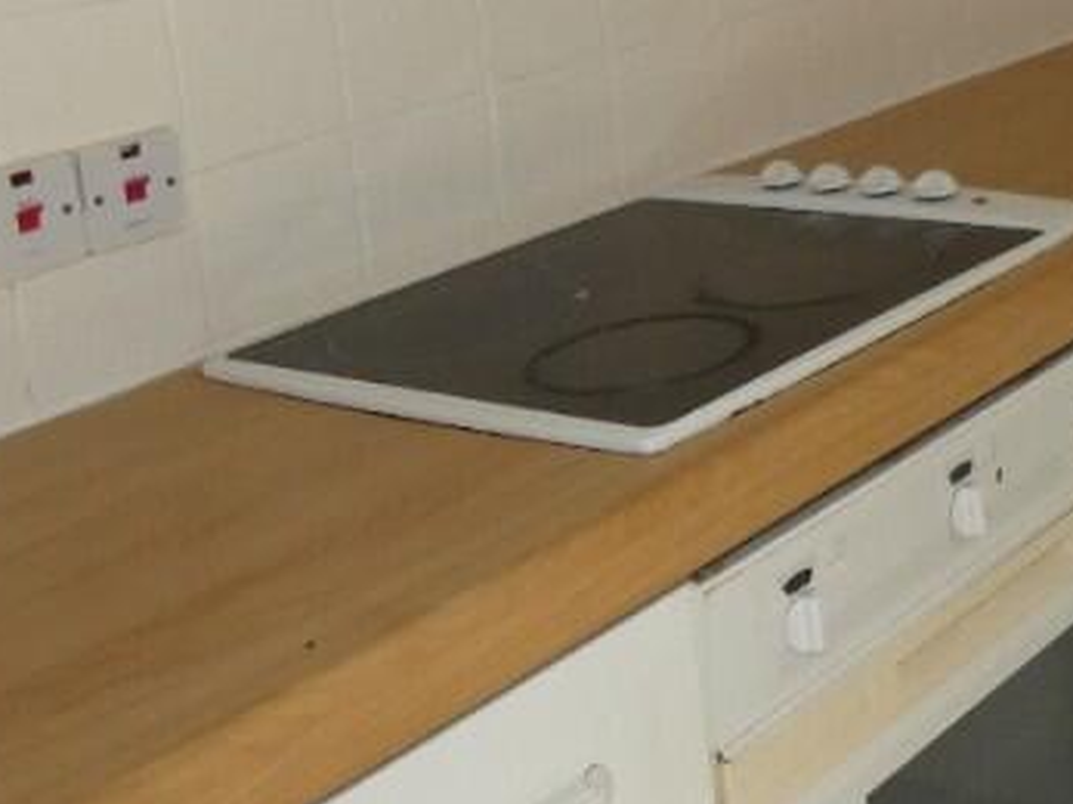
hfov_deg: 30.6
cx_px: 1045
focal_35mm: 59
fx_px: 1828
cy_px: -77
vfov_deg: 23.3
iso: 200
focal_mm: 3.6
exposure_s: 1/60
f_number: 2.8
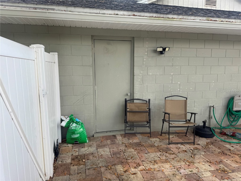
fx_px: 167
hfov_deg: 71.6
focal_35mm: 24
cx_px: 120
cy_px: 90
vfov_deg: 56.8
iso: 80
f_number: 1.78
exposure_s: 1/678
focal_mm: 6.76
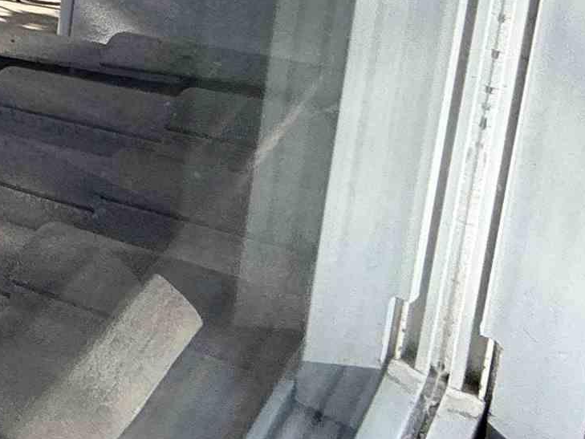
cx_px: -639
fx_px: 997
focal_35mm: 59
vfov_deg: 19.4
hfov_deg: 18.2
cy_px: -323
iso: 64
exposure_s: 1/479
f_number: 2.2
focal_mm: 2.22
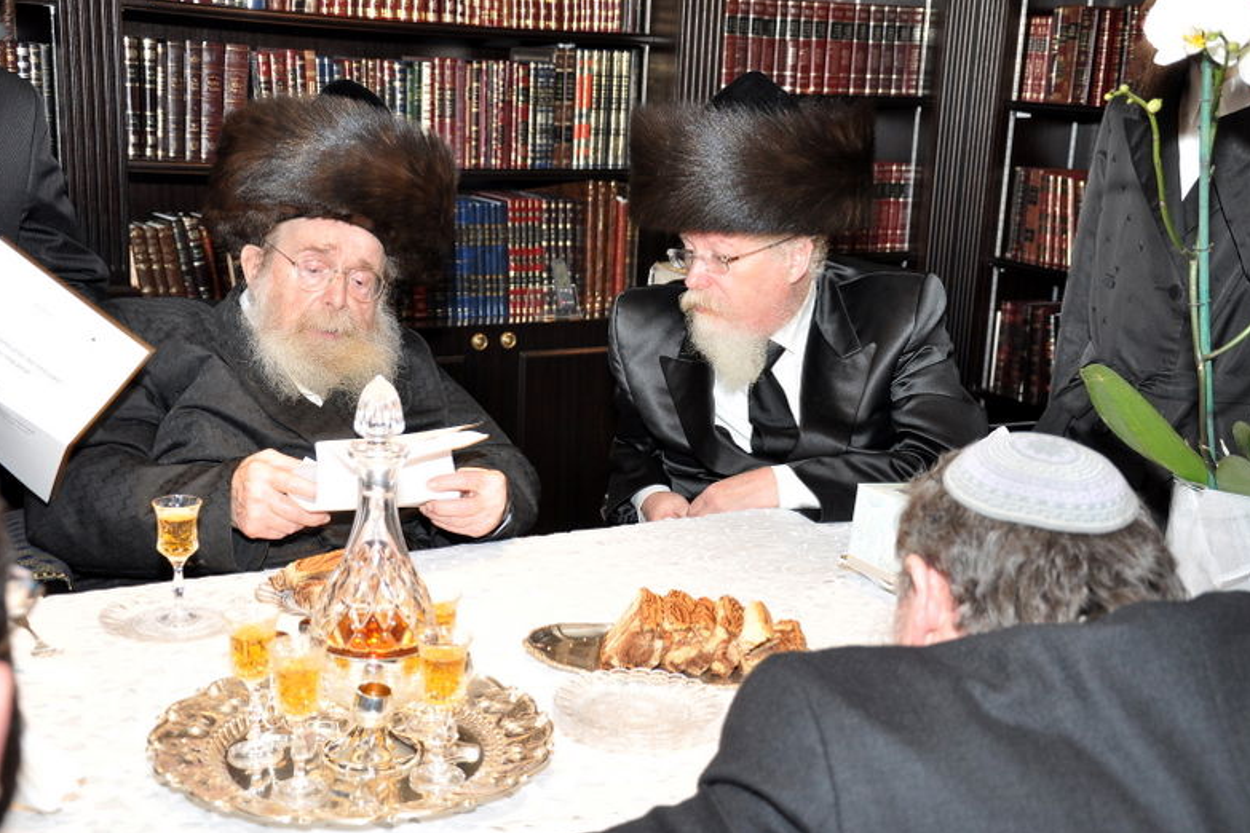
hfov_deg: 40.3
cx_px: 631
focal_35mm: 49
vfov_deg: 27.5
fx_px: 1701
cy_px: 421
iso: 400
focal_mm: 32
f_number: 5
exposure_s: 1/60
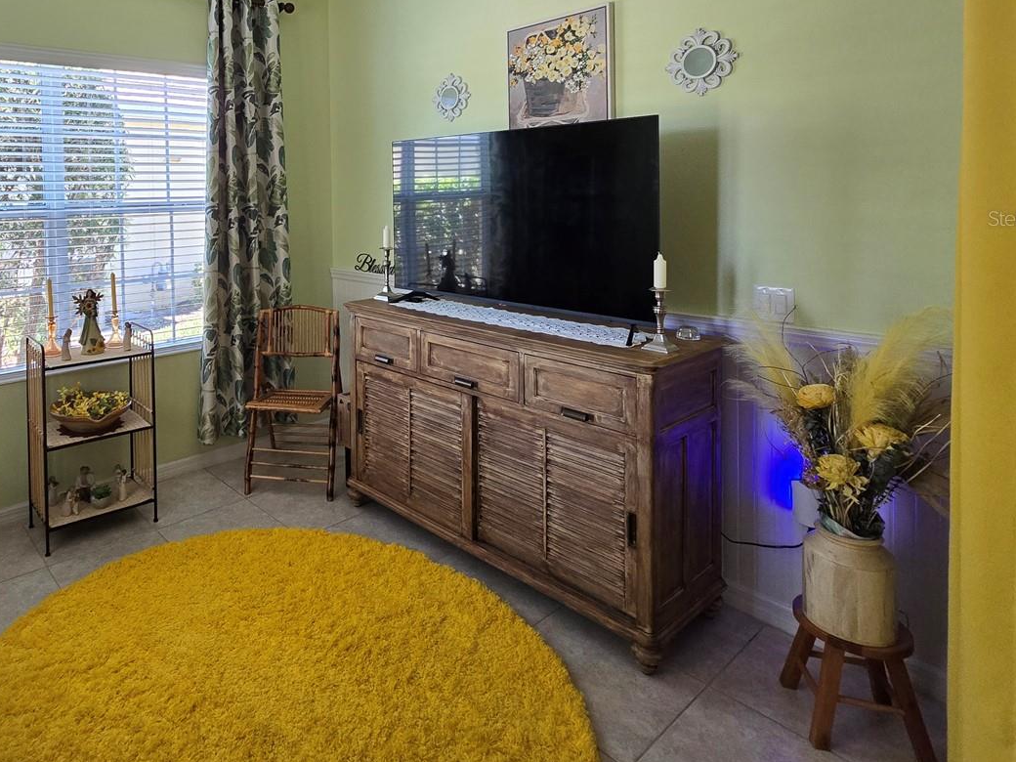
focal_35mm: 20
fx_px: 587
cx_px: 299
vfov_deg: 63.2
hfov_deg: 77.7
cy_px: 218
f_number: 2.2
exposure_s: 1/60
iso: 200
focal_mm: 2.2
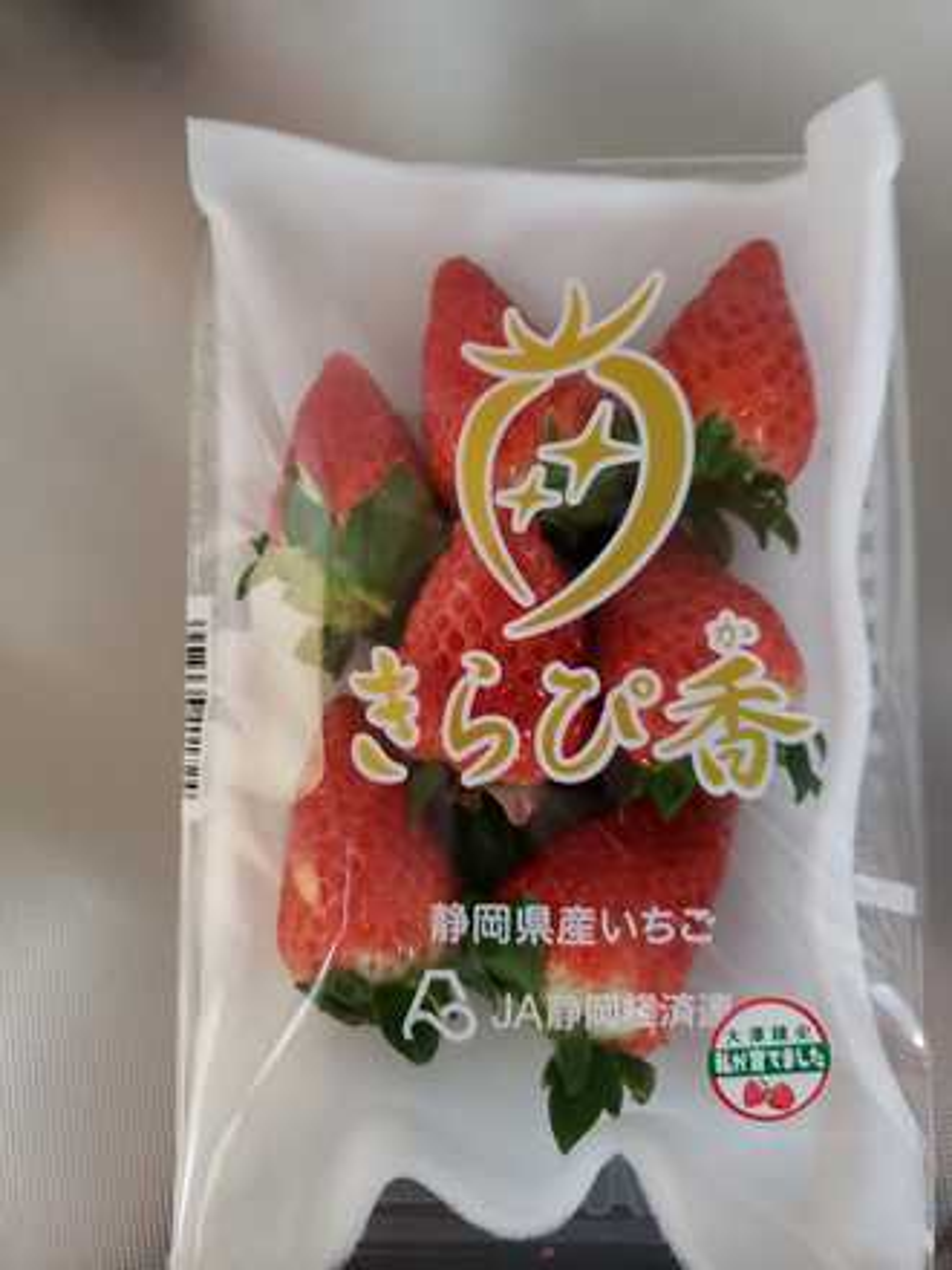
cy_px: 635
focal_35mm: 26
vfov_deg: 67.3
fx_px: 953
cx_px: 476
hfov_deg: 53.1
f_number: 1.5
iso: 250
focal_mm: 4.3
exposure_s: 1/13
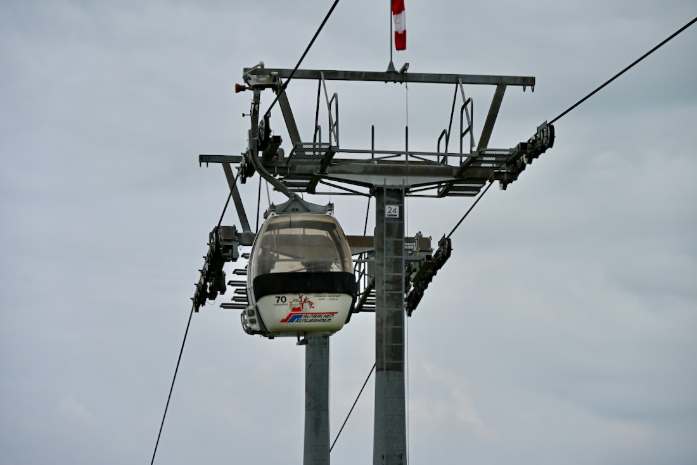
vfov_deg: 11.4
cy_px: 232
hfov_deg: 17.1
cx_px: 348
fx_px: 2324
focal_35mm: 120
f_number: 6.3
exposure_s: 1/1000
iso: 100
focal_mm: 120
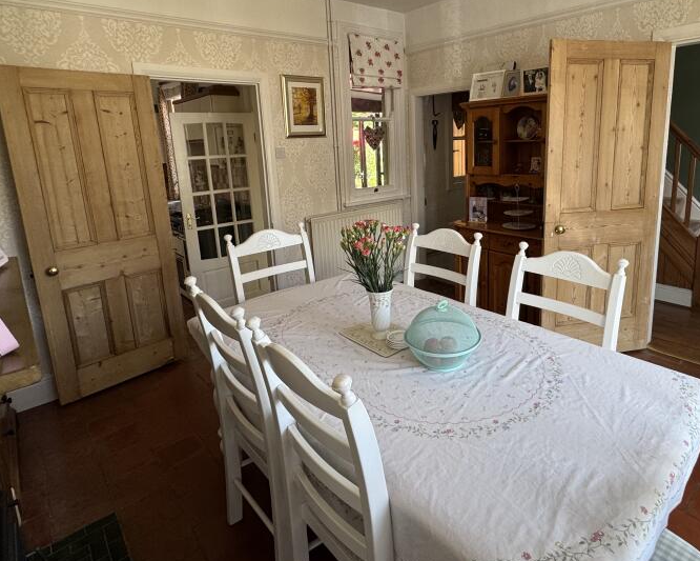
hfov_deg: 77.1
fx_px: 435
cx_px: 403
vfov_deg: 64.9
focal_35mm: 21
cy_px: 221
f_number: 2.2
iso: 100
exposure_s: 1/100
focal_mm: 2.22
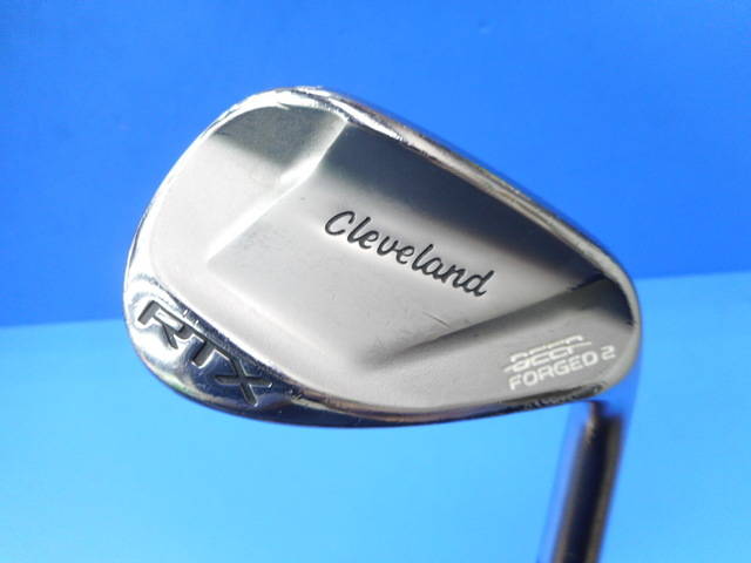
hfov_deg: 69.4
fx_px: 542
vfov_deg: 54.9
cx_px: 376
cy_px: 282
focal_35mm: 25
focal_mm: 4.5
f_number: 3.7
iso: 140
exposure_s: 1/30
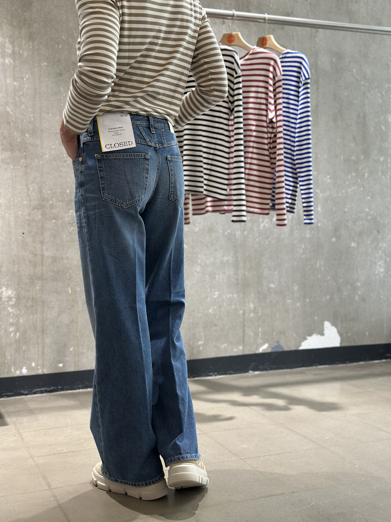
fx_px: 723
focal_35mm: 48
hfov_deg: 30.3
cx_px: 196
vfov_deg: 39.7
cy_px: 261
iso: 200
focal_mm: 6.86
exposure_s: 1/100
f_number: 1.78
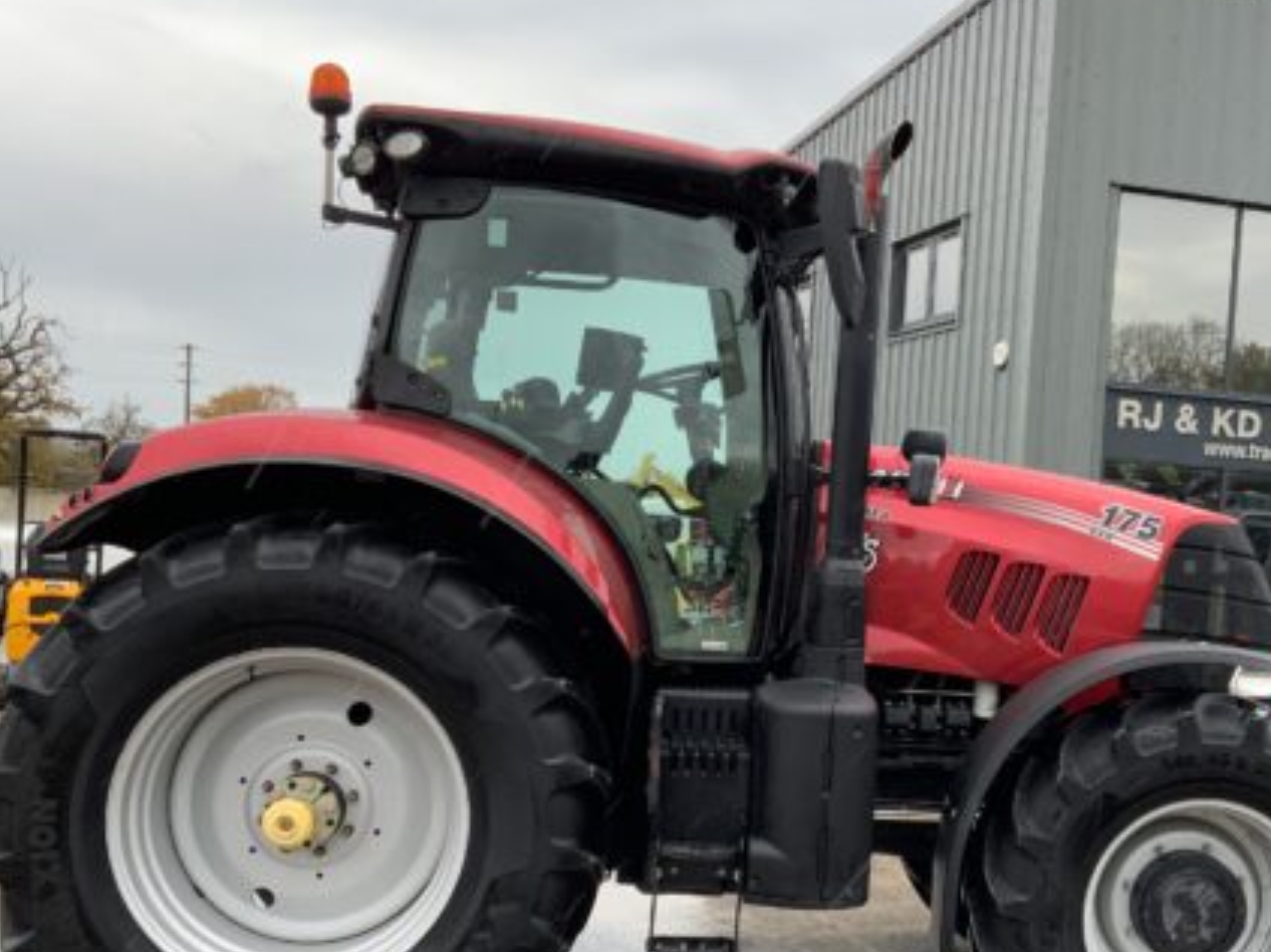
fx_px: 1615
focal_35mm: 44
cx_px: 816
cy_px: 584
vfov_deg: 32.7
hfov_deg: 42.5
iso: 16
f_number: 1.8
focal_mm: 3
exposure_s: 1/300
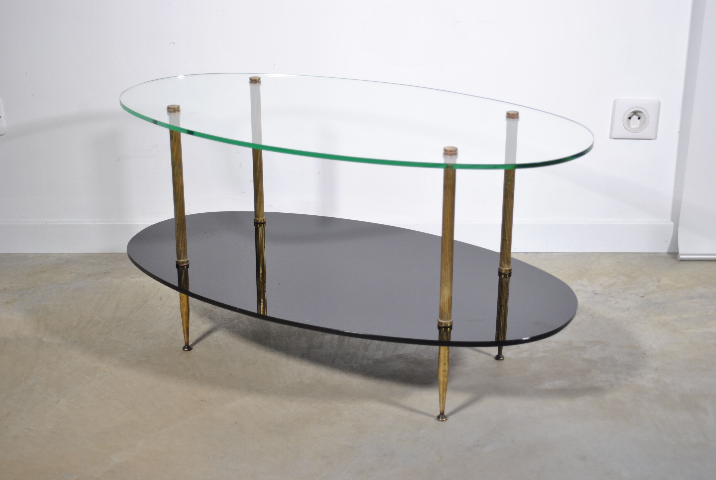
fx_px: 1075
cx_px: 358
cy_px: 240
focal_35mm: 54
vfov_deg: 25.1
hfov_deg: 36.8
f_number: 5
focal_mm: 36
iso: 200
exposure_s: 1/15
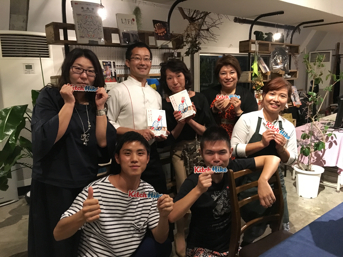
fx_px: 287
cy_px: 128
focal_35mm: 29
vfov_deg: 48.2
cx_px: 172
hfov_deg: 61.7
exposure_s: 1/15
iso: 320
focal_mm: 4.15
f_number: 2.2
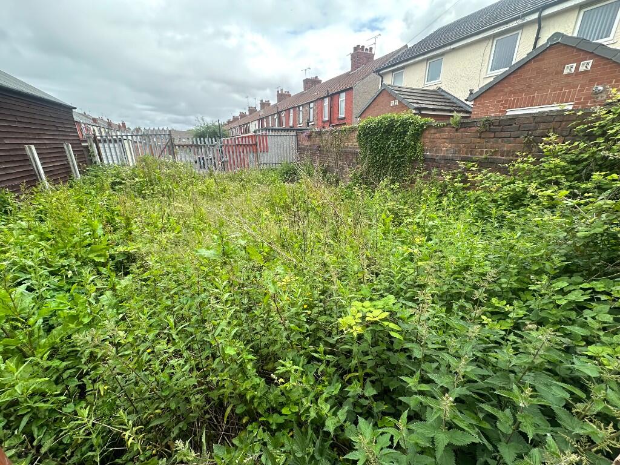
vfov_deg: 85.7
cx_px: 310
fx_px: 251
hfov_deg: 102.1
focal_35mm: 14
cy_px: 232
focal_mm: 2.22
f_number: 2.2
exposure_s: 1/523
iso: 40
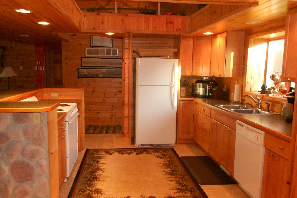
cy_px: 99
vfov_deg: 43.6
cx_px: 142
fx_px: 247
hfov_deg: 61.9
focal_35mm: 30
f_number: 3.2
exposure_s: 1/25
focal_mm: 4.6
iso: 250
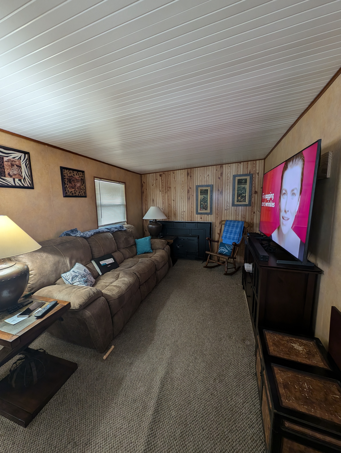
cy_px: 226
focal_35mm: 12
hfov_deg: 94.6
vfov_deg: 110.5
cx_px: 170
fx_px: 157
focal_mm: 2.23
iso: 113
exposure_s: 1/24
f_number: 1.95
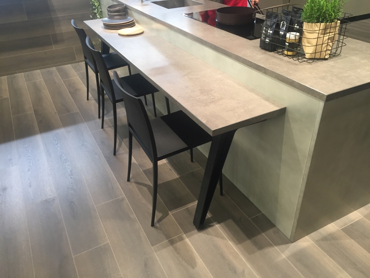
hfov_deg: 61.7
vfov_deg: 48.2
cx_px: 185
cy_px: 139
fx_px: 310
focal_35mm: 29
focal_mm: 4.15
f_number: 2.2
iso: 125
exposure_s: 1/33
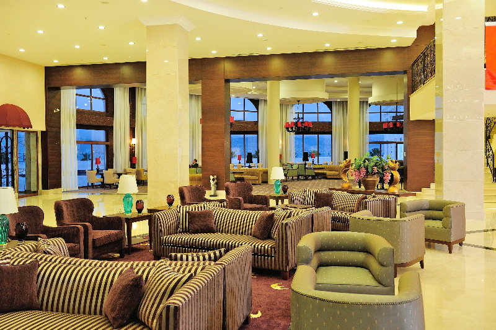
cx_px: 248
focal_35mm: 32
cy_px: 165
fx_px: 441
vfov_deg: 41.0
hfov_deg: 58.8
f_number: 5
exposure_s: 1/5
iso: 200
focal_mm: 32
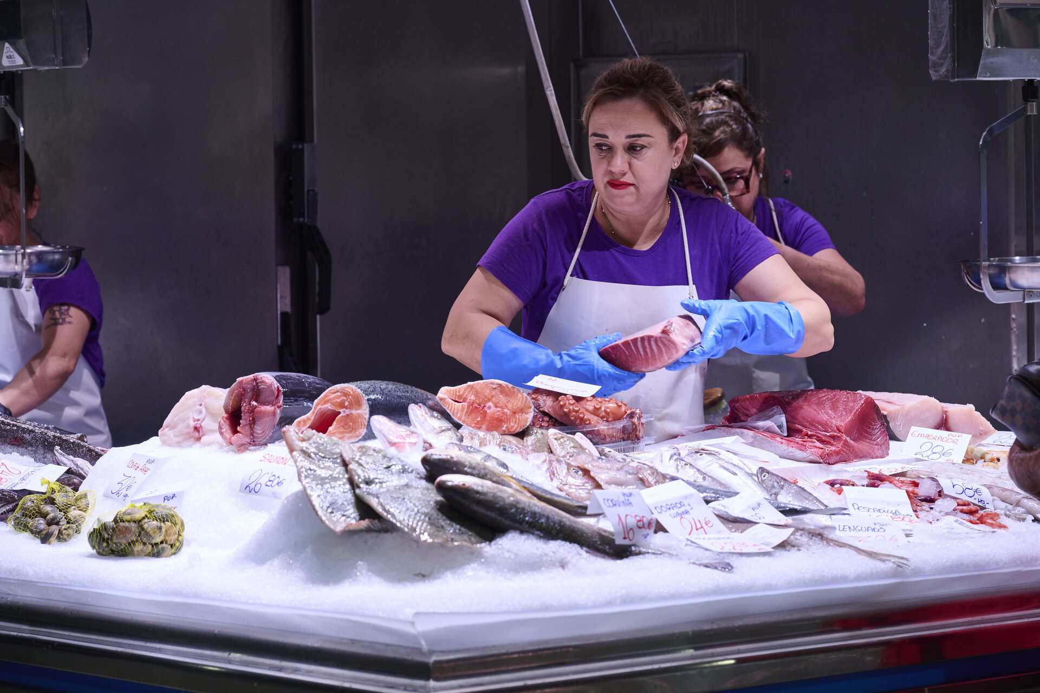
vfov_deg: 11.4
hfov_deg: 17.1
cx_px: 520
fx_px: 3466
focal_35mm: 120
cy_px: 346
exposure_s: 1/250
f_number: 6.3
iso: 900
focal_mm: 120
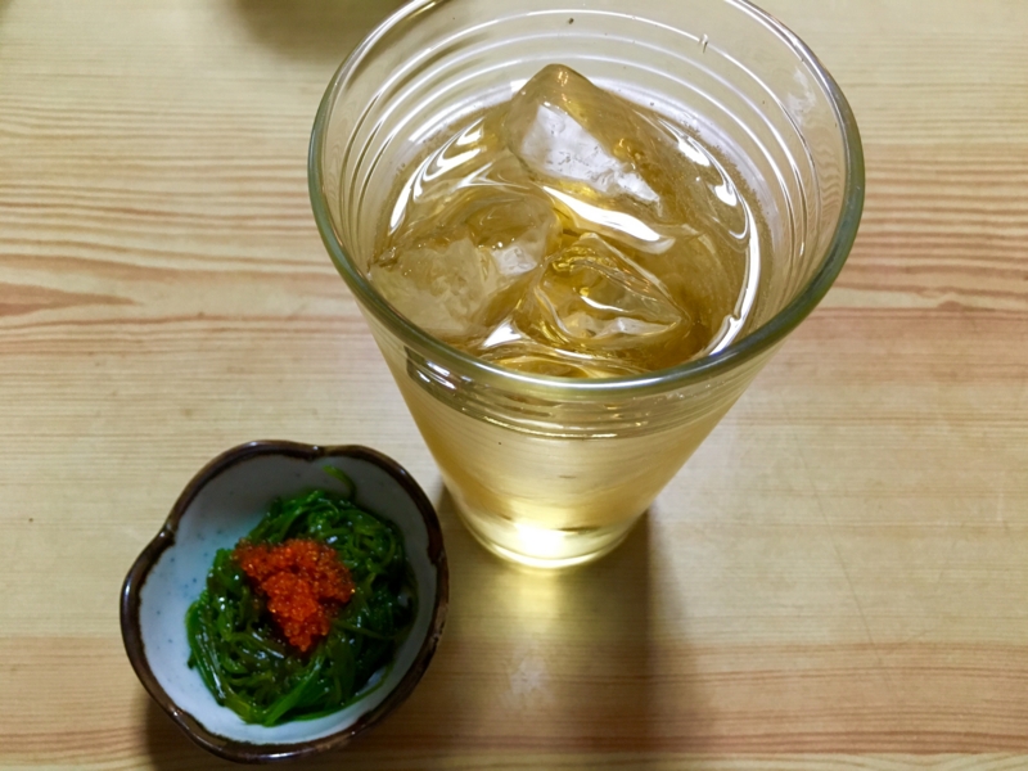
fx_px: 861
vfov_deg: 48.2
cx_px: 514
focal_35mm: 29
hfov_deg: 61.7
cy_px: 386
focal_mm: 4.15
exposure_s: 1/33
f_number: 2.2
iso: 200
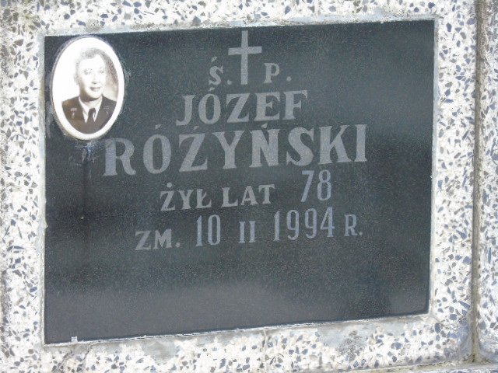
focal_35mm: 212
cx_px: 249
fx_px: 3050
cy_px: 186
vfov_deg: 7.0
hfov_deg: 9.3
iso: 500
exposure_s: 1/60
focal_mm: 38
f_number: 4.7
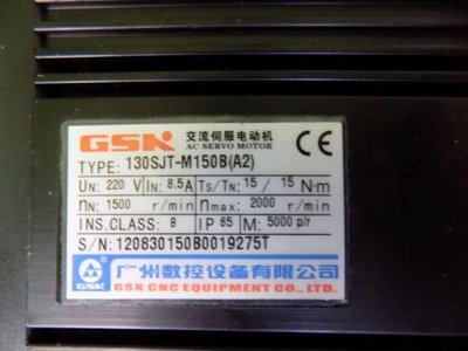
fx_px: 311
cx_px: 234
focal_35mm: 23
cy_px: 176
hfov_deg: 73.9
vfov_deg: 58.9
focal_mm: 4
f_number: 3.1
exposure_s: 1/3
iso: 400
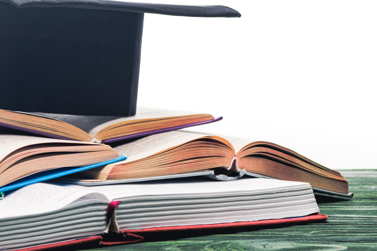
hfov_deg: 9.6
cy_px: 67
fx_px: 2231
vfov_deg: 6.4
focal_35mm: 213
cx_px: 21
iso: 125
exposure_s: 1/200
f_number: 9
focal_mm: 105
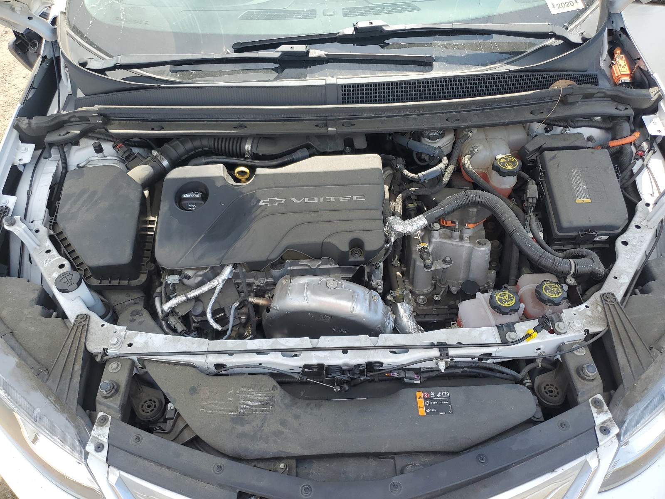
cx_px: 332
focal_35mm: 26
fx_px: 499
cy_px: 250
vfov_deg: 53.1
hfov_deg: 67.3
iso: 50
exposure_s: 1/769
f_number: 1.5
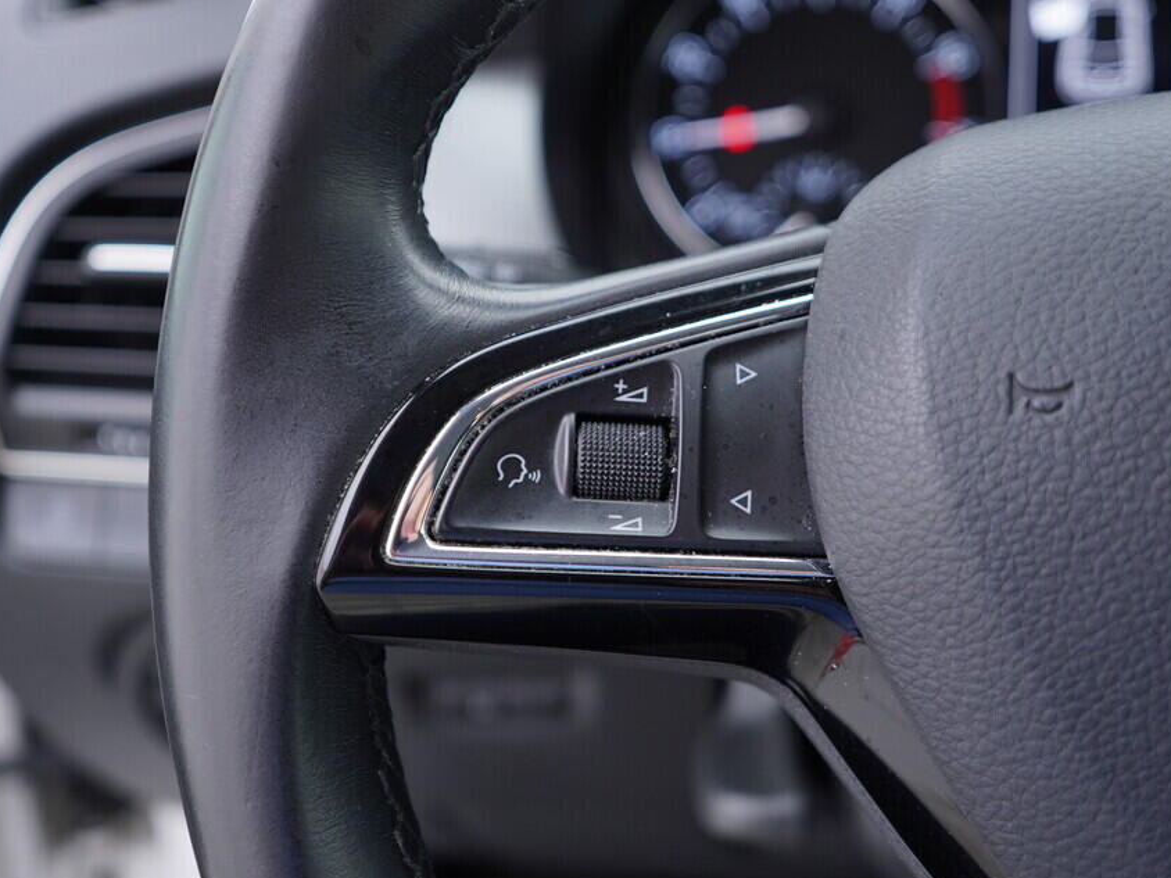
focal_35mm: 42
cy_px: 451
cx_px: 613
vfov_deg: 34.3
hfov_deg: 44.8
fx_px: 1421
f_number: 2.8
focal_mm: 24
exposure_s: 1/40
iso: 160
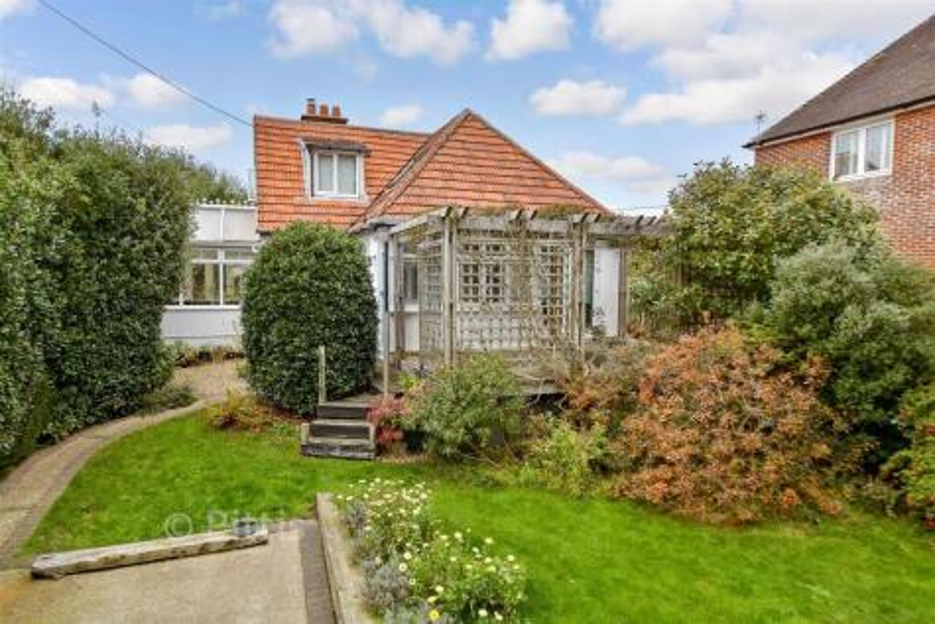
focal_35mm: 21
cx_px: 468
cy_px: 312
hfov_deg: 81.2
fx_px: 546
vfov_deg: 59.5
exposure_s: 1/500
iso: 160
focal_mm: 14
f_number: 3.5
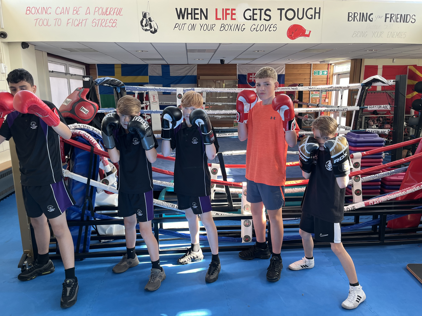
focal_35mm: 26
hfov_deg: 67.3
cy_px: 158
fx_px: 317
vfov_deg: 53.1
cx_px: 211
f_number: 1.6
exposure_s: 1/121
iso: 100
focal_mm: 5.1
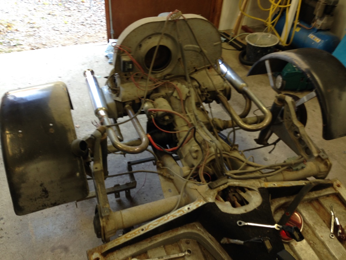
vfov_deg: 42.9
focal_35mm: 33
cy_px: 130
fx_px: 330
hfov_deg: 55.4
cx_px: 173
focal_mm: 4.12
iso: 50
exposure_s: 1/20
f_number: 2.4
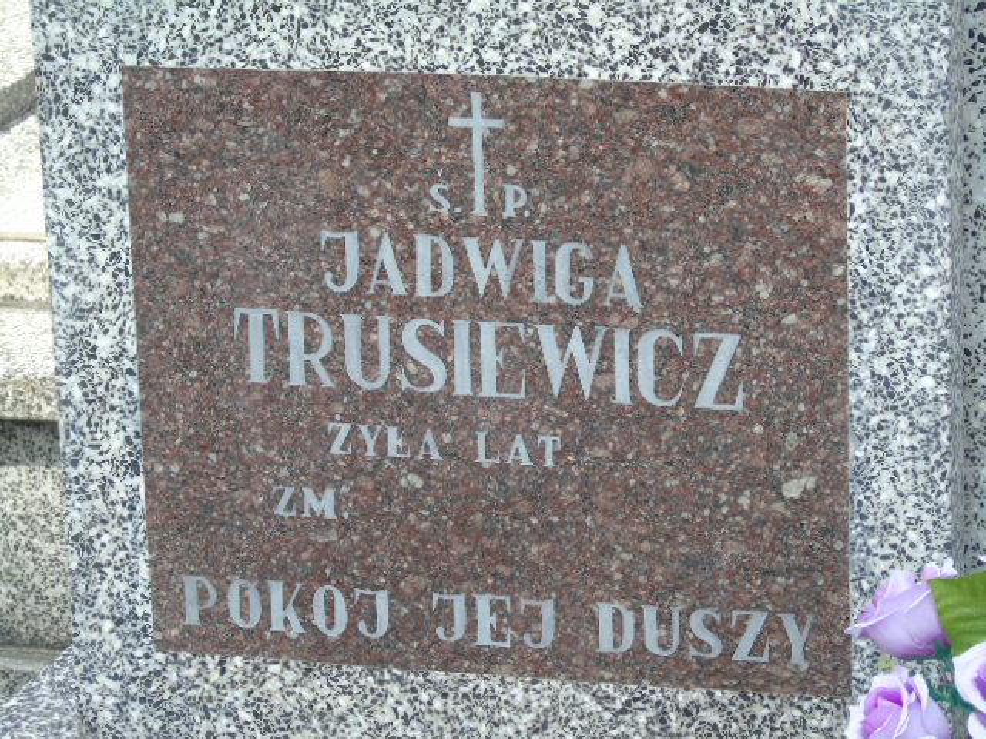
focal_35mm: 142
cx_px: 493
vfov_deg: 10.4
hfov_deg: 13.9
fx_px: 4045
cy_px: 370
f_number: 4.7
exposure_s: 1/125
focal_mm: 25
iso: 100
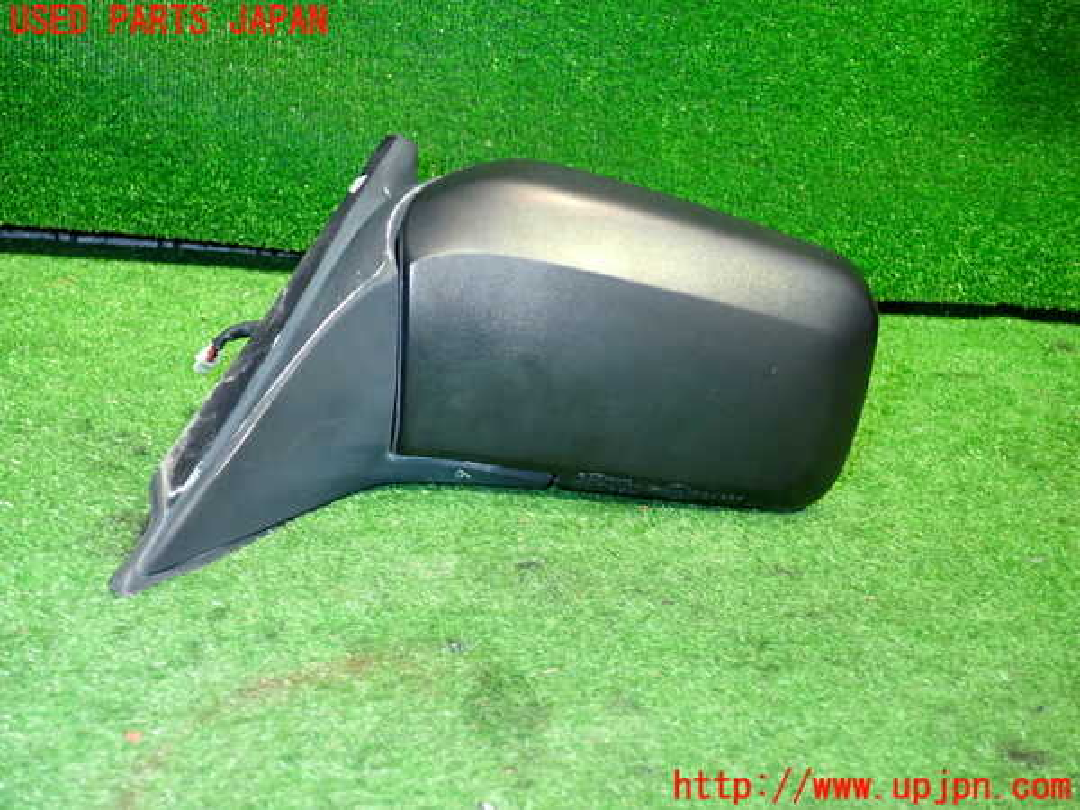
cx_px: 540
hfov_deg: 60.0
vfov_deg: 46.8
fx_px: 936
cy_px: 405
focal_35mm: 30
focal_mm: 5.4
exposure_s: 1/25
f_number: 2.3
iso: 800
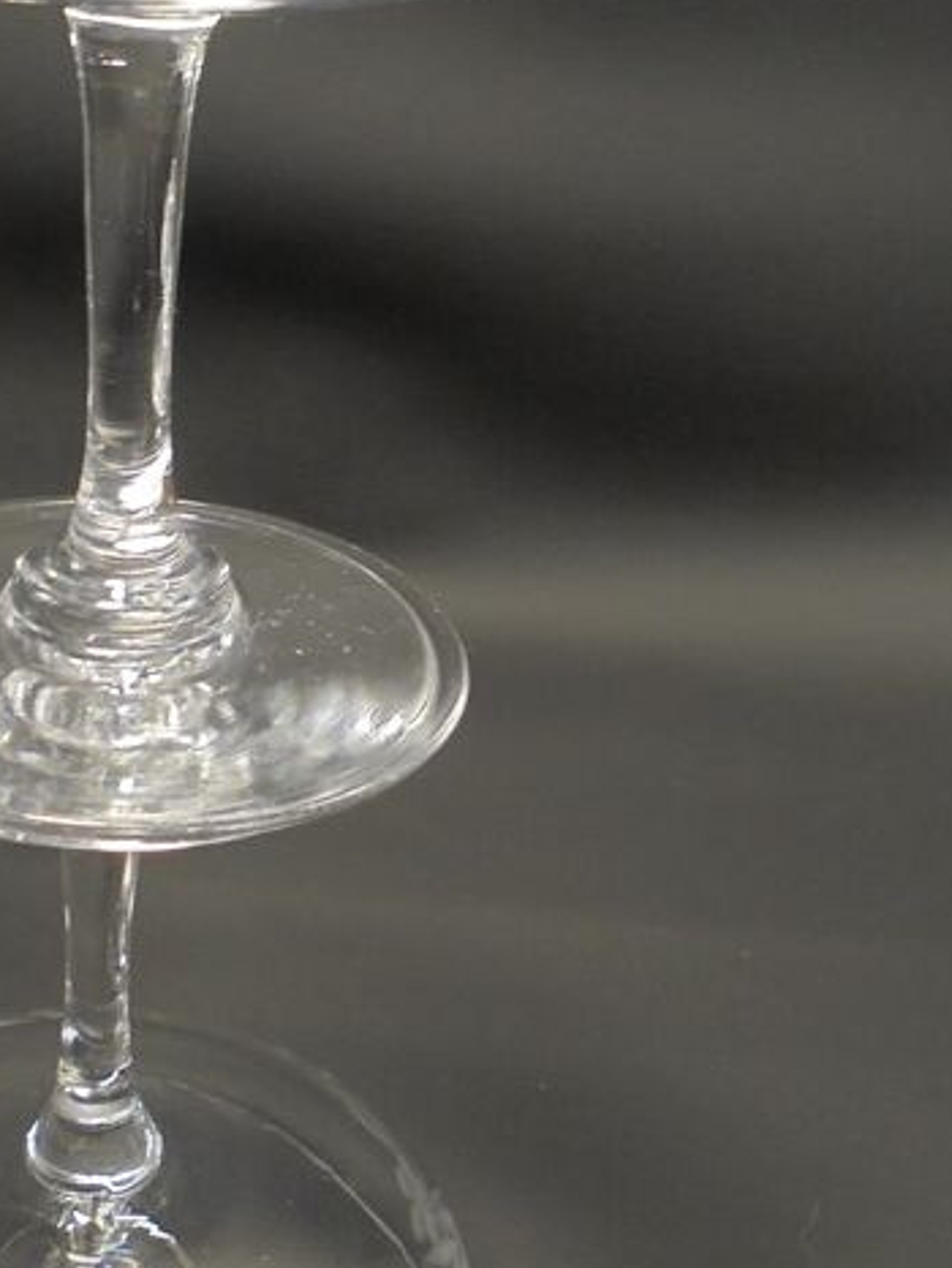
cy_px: 552
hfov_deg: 25.5
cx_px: 148
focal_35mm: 56
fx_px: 2052
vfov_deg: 34.3
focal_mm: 5.3
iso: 160
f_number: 3.7
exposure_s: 1/30
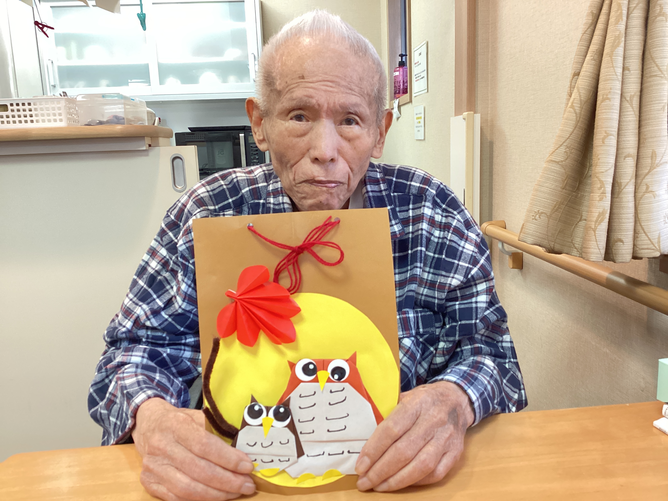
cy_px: 250
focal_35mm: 31
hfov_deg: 58.4
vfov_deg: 45.4
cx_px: 334
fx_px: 598
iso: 320
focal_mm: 3.3
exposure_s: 1/40
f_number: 2.4
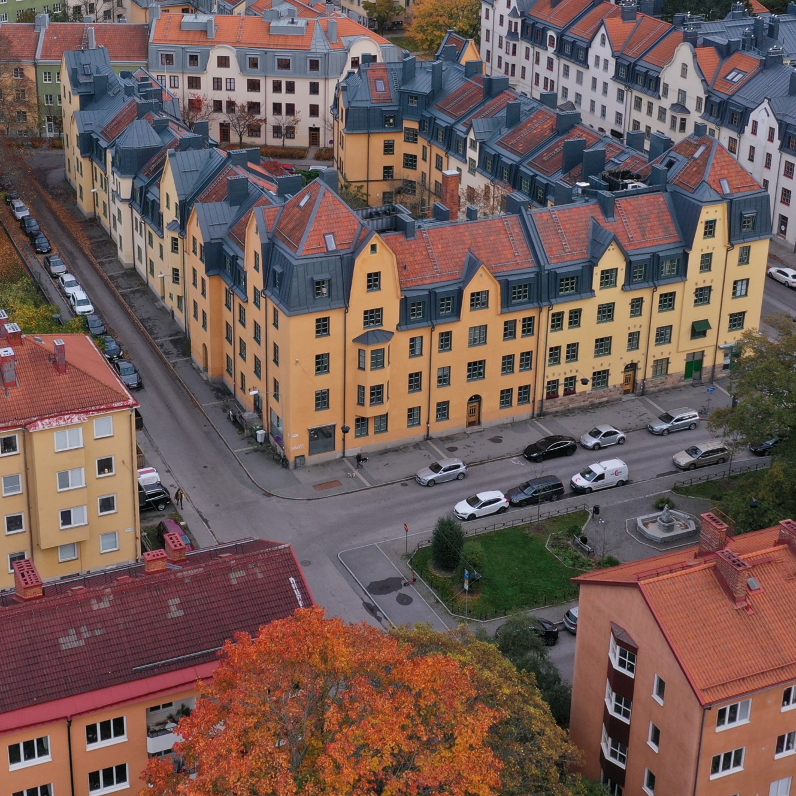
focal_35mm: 58
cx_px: 310
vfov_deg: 29.4
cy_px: 280
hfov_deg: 29.5
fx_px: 1509
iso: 100
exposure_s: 1/120
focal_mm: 10.26
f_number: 5
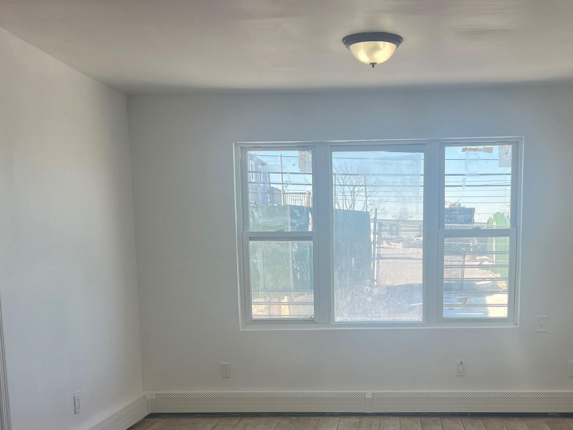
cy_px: 343
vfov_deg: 32.0
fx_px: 728
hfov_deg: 42.6
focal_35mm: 44
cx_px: 364
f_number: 1.5
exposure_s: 1/567
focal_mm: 5.7
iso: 50
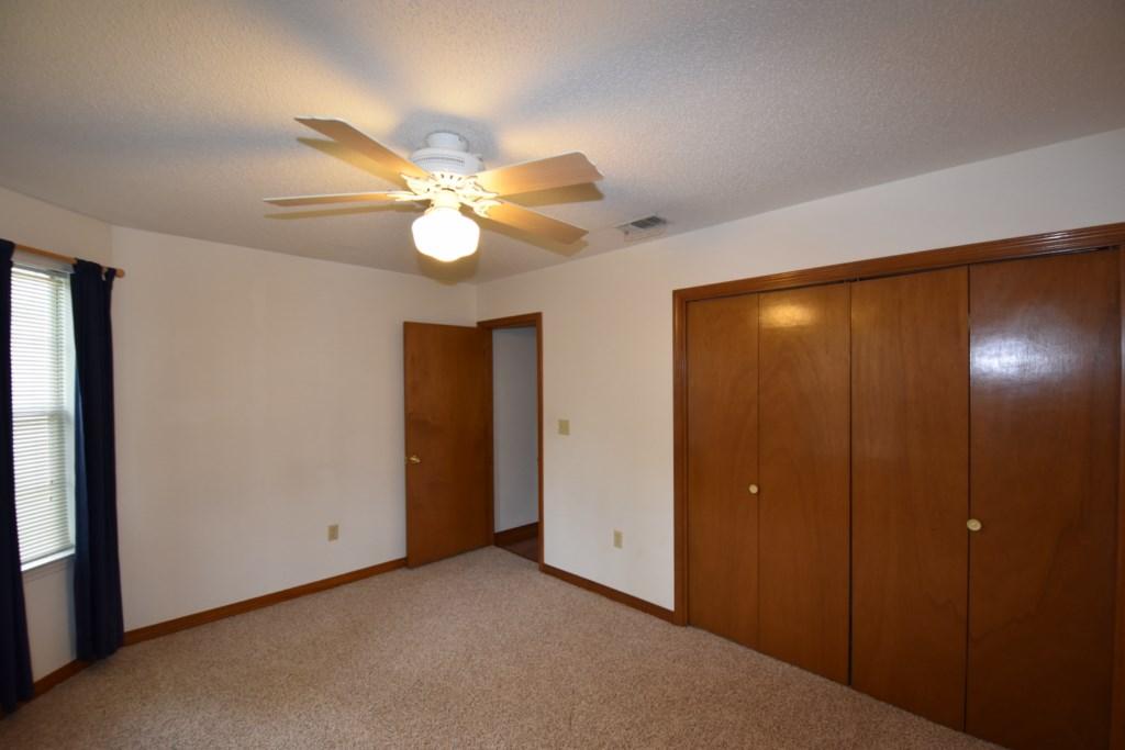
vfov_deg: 77.3
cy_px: 375
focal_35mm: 15
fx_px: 469
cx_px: 562
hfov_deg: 100.4
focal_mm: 10
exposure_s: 1/60
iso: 800
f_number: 4
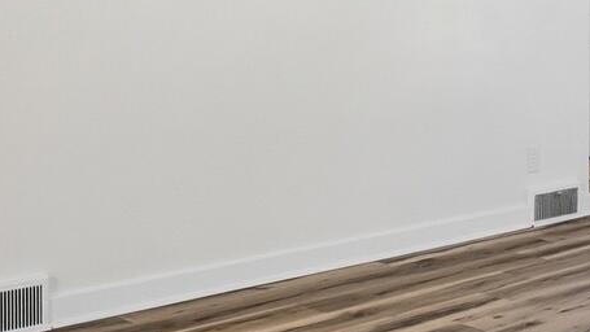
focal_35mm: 69
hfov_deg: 30.2
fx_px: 1080
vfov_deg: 17.0
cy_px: -22
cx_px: 421
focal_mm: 10
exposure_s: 1/500
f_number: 4
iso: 100
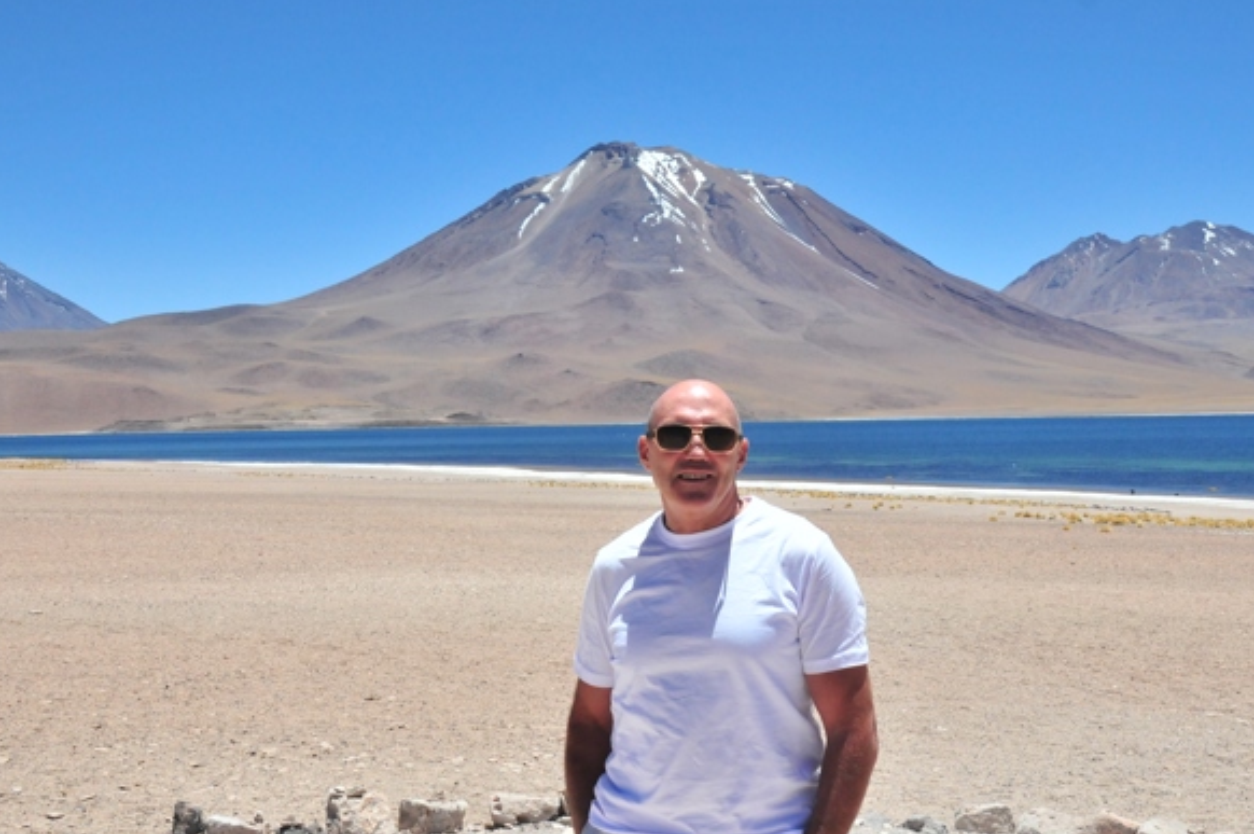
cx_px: 687
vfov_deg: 21.8
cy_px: 315
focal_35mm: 62
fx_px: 2158
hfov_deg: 32.4
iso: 800
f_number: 9
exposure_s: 1/2000
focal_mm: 32
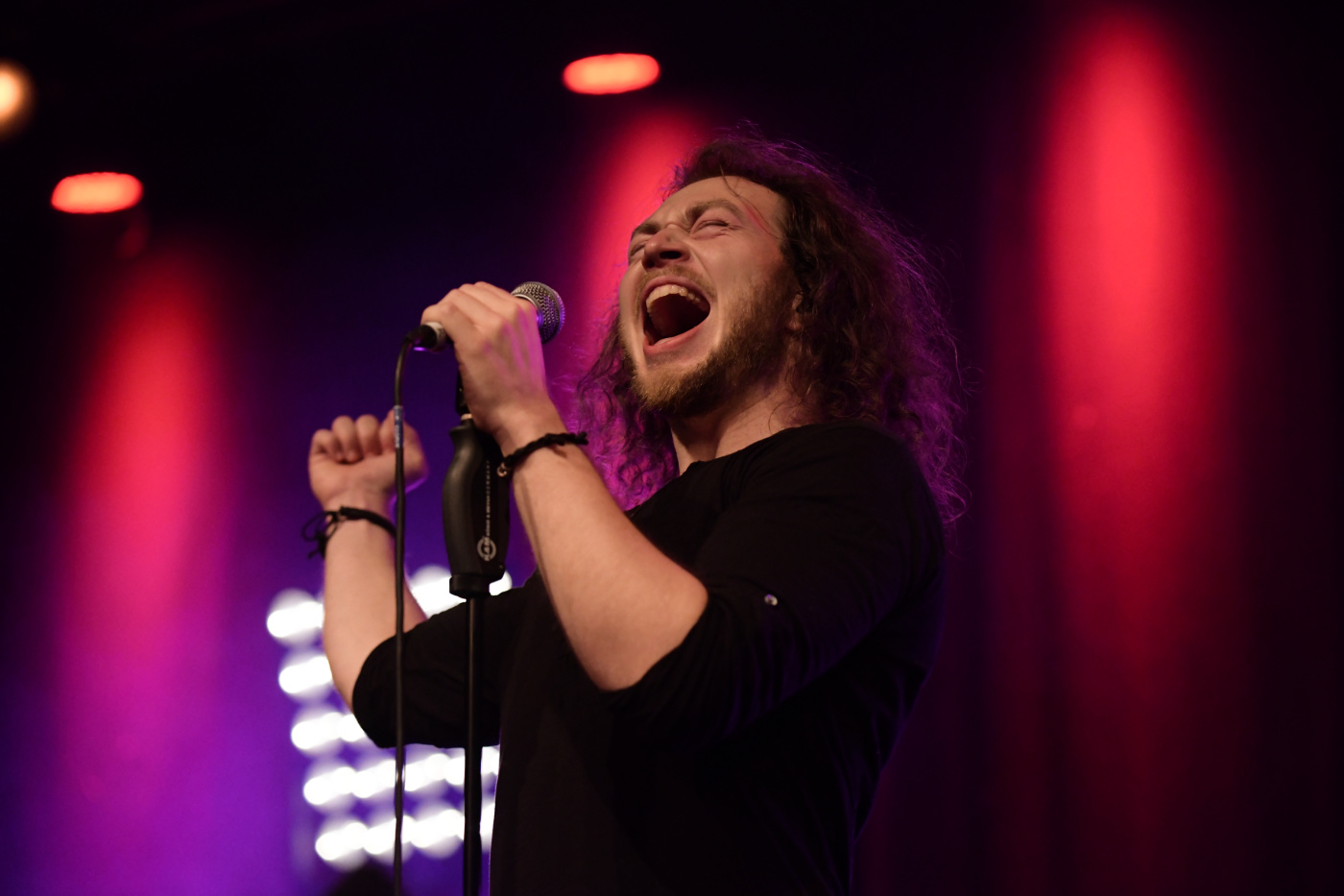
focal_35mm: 102
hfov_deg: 20.0
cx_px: 672
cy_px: 448
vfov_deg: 13.4
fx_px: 3807
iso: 4000
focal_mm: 102
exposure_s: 1/320
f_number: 2.8
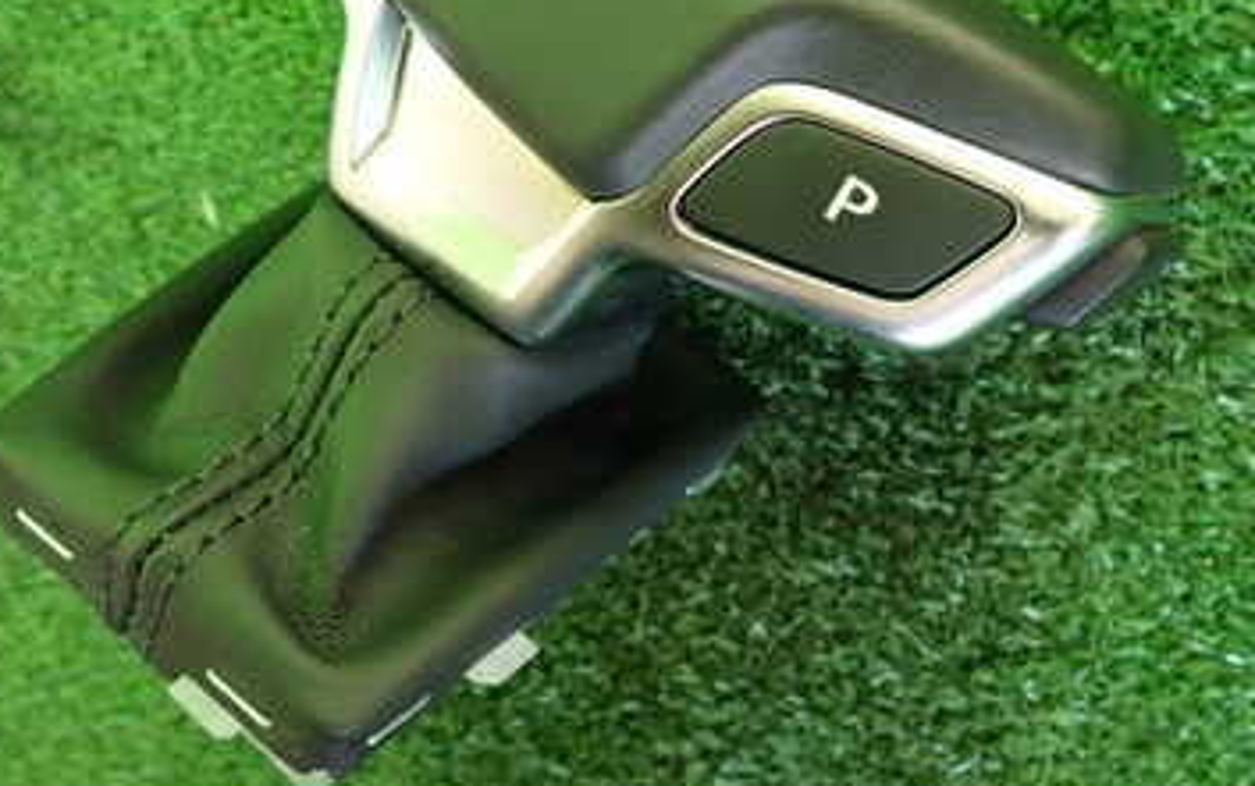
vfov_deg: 28.3
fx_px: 1540
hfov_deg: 44.3
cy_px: 217
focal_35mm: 45
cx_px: 615
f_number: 2
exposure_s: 1/60
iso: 125
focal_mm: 4.5
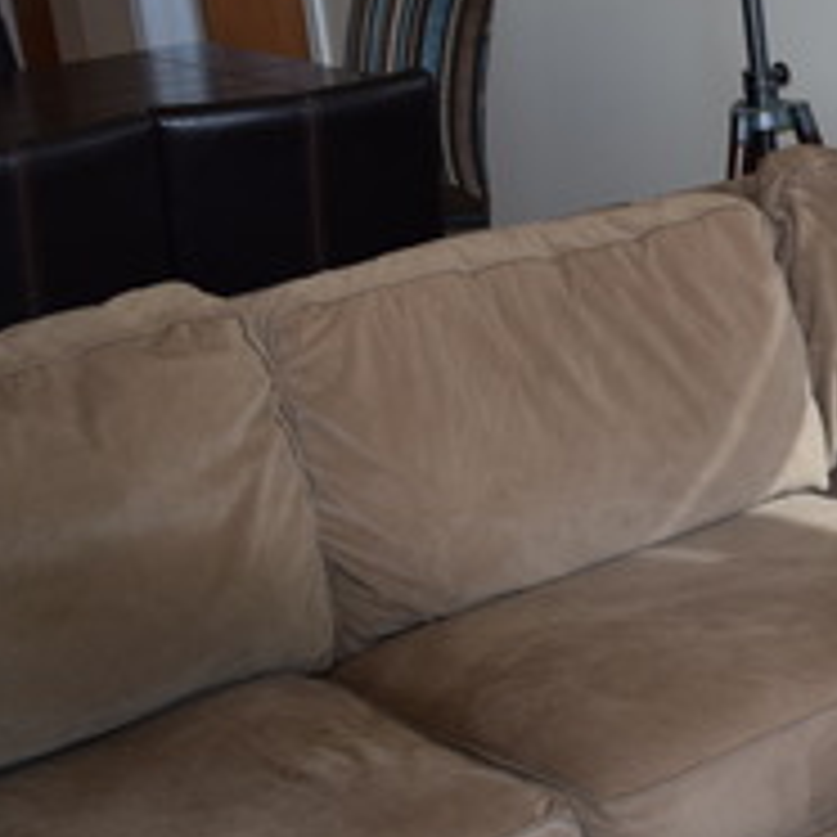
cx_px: 1242
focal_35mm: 79
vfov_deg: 21.8
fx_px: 2161
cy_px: 565
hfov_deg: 19.3
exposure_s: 1/125
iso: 450
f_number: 5.6
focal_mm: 18
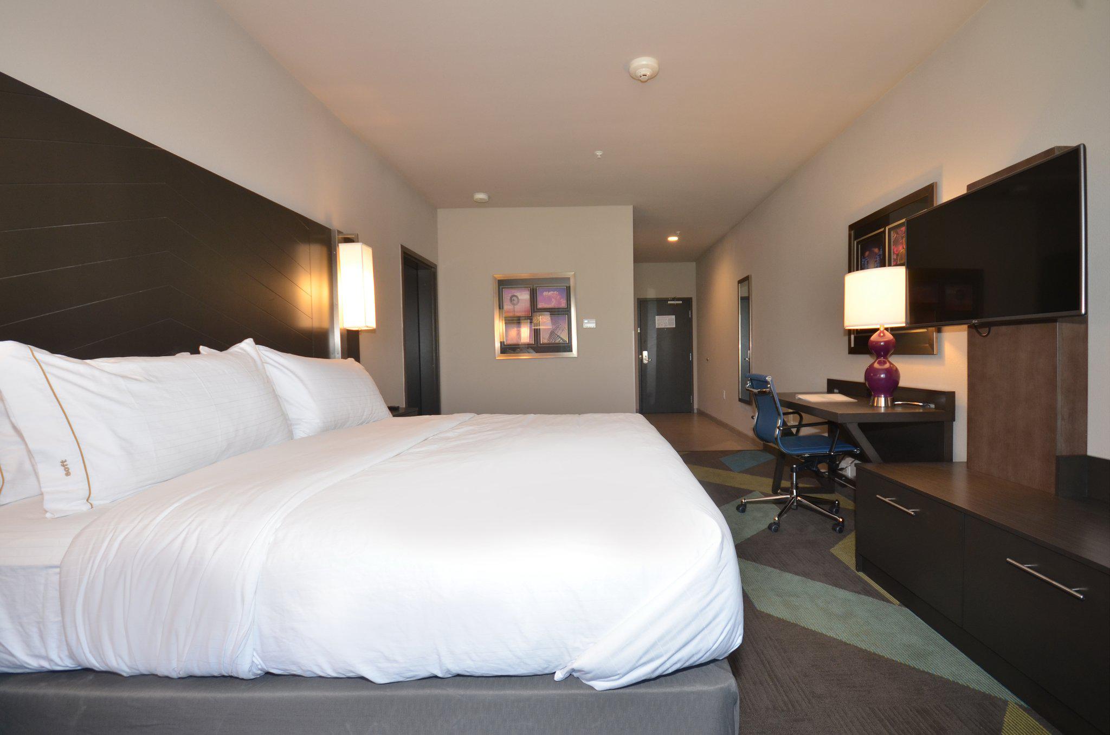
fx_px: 461
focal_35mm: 15
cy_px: 368
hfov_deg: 100.5
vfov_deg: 77.1
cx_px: 555
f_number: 5
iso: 250
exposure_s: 1/30
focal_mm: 10
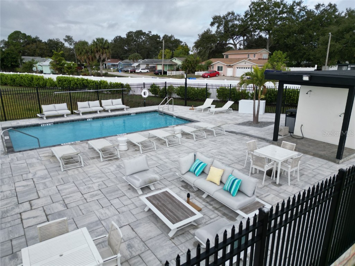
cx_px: 178
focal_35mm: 24
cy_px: 133
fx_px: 246
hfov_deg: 71.6
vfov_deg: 56.8
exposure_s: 1/1600
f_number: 1.7
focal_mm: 6.72
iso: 120
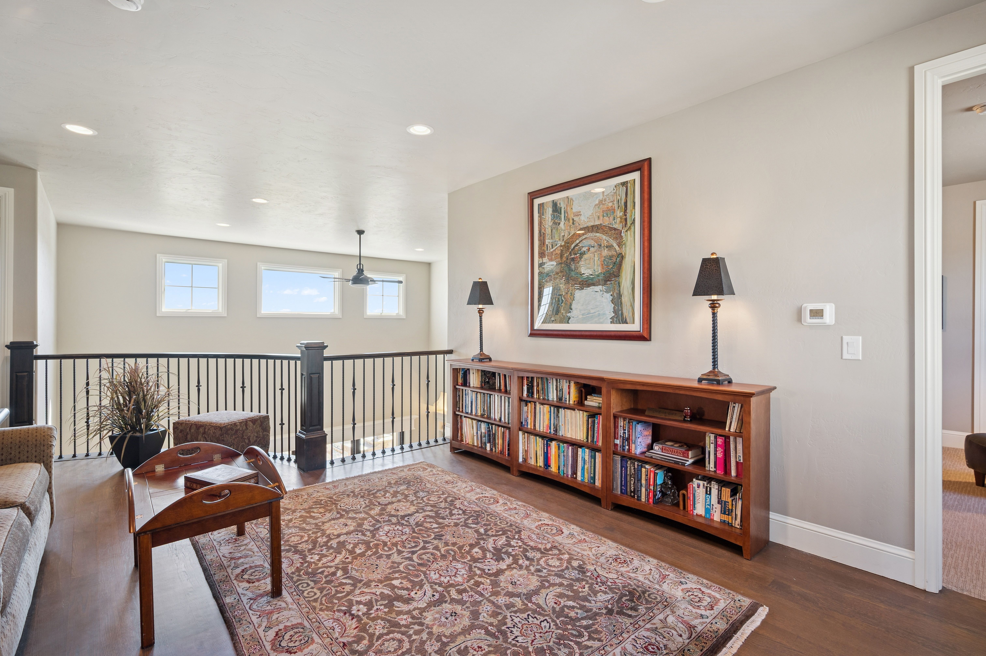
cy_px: 328
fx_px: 452
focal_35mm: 16
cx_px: 493
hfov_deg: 95.0
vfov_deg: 72.0
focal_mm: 16.5
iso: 400
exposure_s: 1/13
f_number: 9
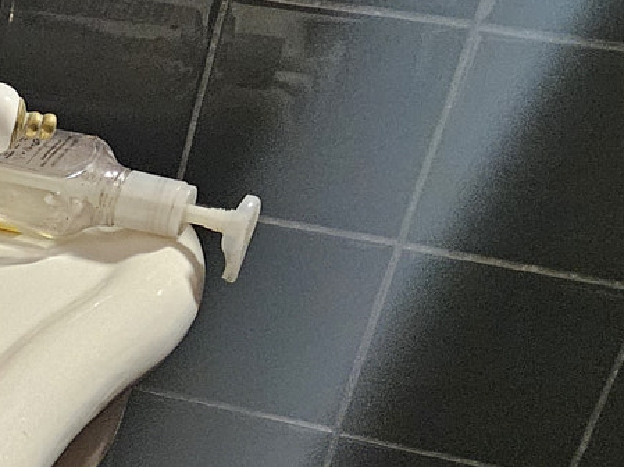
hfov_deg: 15.2
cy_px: 692
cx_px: -613
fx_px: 1891
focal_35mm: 105
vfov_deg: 13.3
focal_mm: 5.4
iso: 1000
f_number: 1.8
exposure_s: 1/120
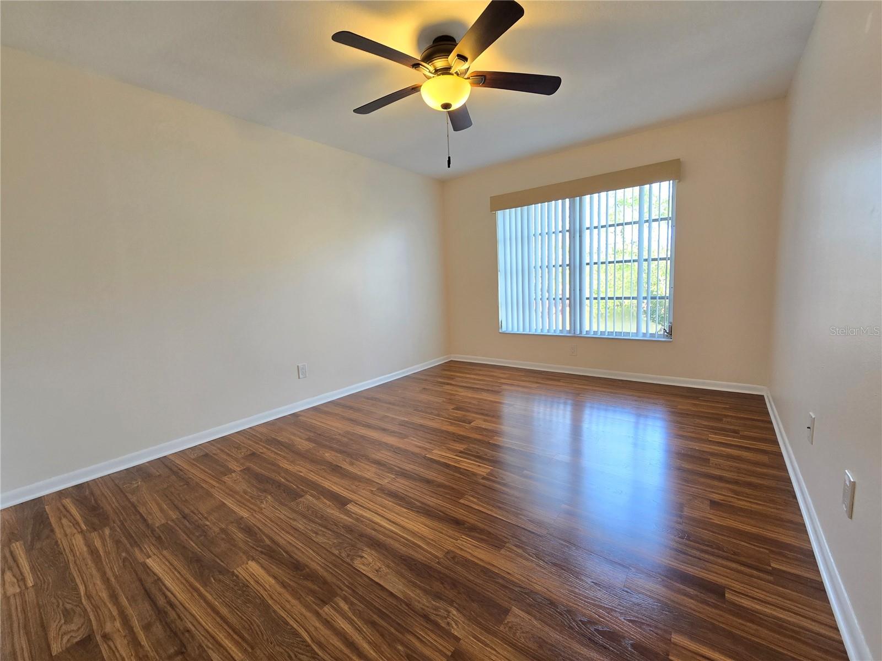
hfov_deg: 106.2
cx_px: 441
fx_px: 331
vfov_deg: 89.9
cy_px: 330
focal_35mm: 13
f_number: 2.2
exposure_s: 1/60
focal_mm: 2.2
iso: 125
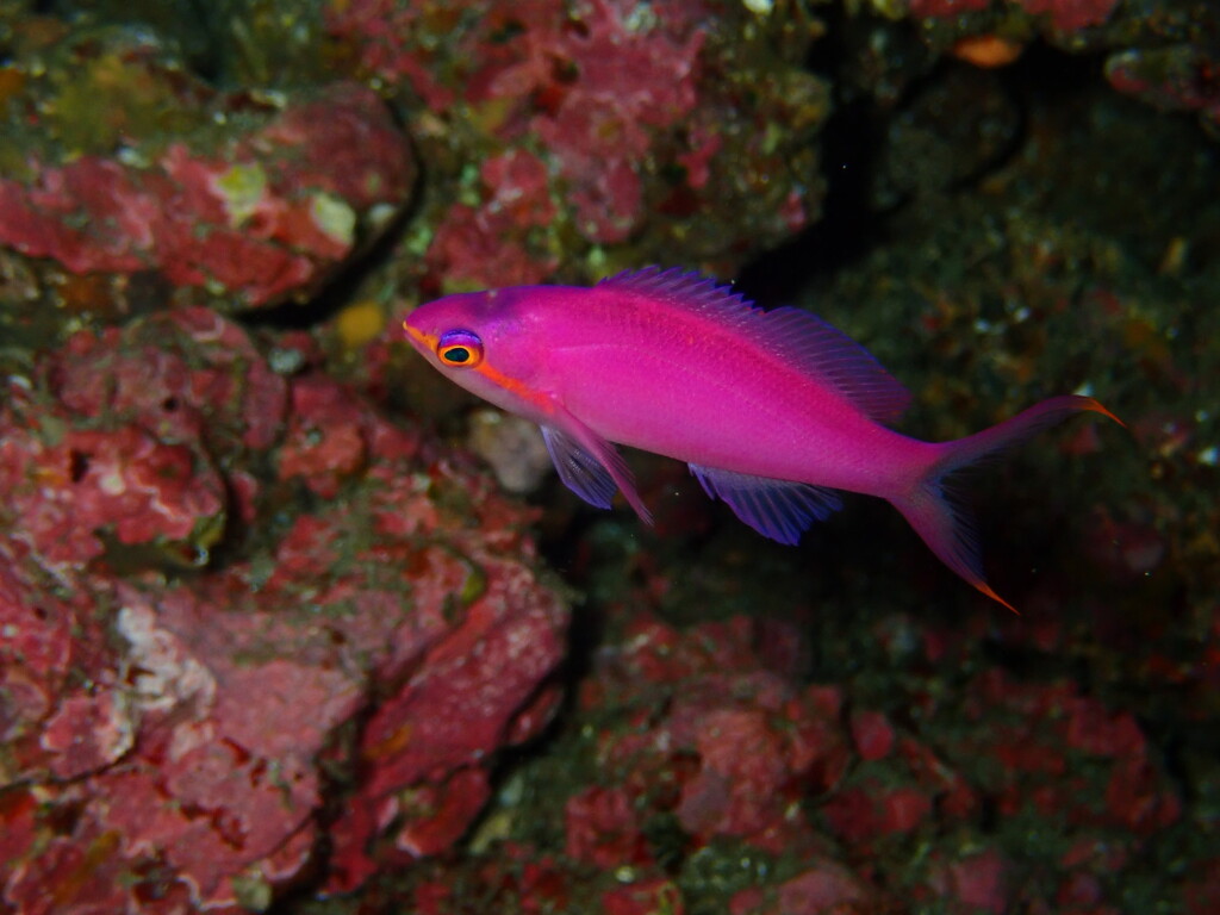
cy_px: 458
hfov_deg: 24.4
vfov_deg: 18.4
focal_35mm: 80
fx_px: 2820
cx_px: 610
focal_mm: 14.41
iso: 320
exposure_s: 1/160
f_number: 5.6
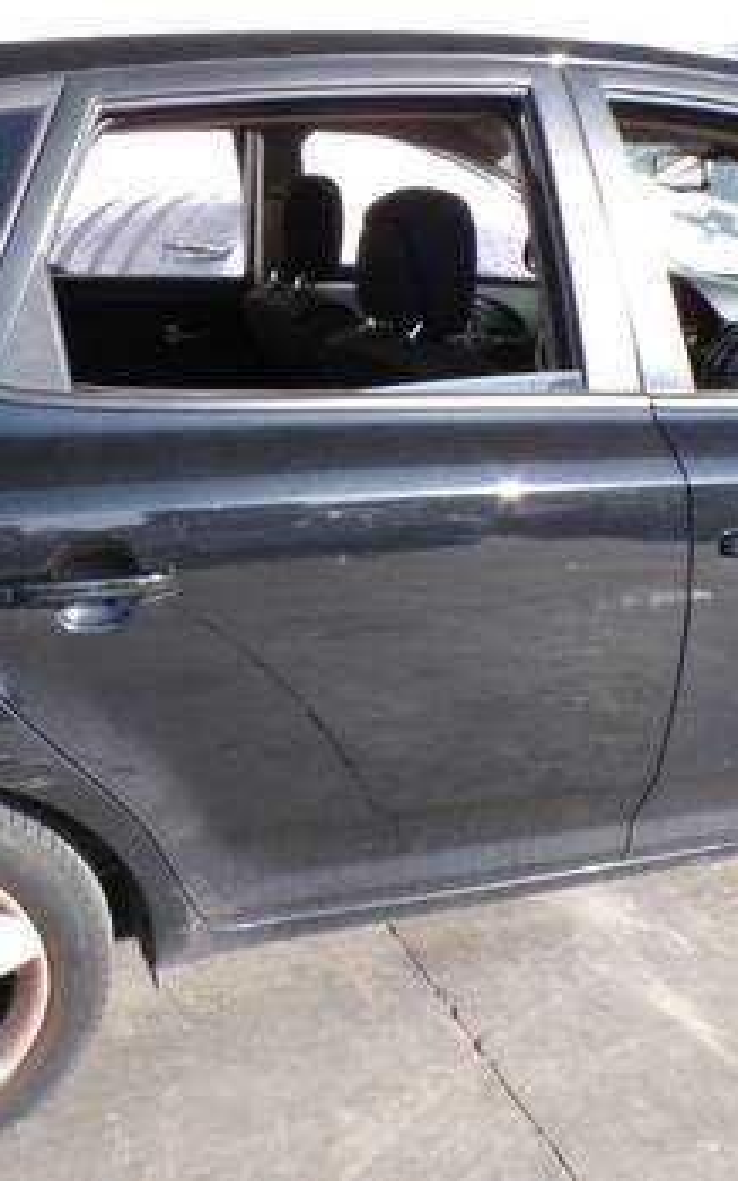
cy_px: 596
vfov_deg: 55.3
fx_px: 1127
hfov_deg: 35.7
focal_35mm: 35
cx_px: 210
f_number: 5.8
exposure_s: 1/120
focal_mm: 4.3
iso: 100
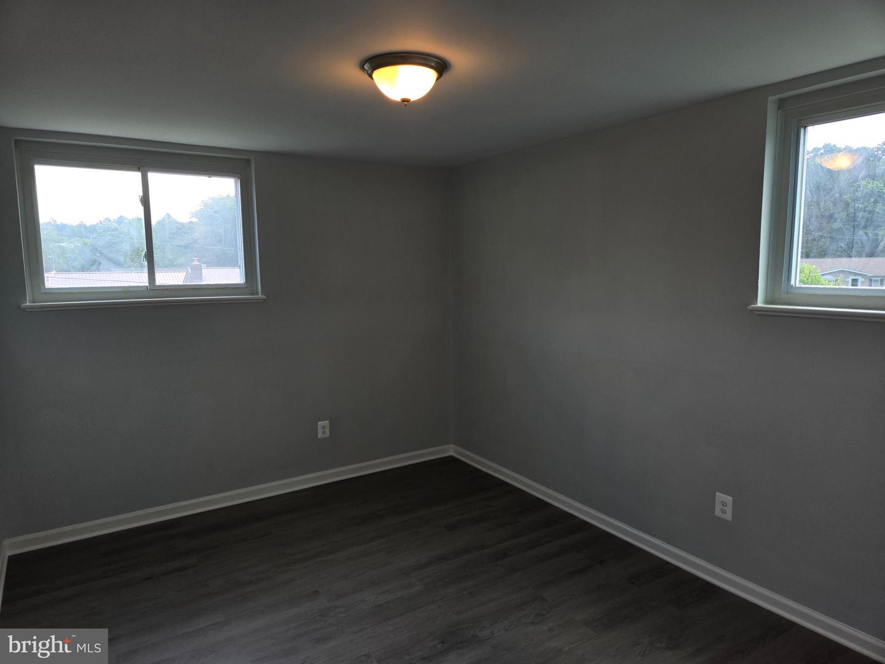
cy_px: 332
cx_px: 442
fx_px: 588
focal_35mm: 23
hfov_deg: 73.9
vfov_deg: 58.9
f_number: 1.8
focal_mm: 5.4
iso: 25
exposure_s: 1/121
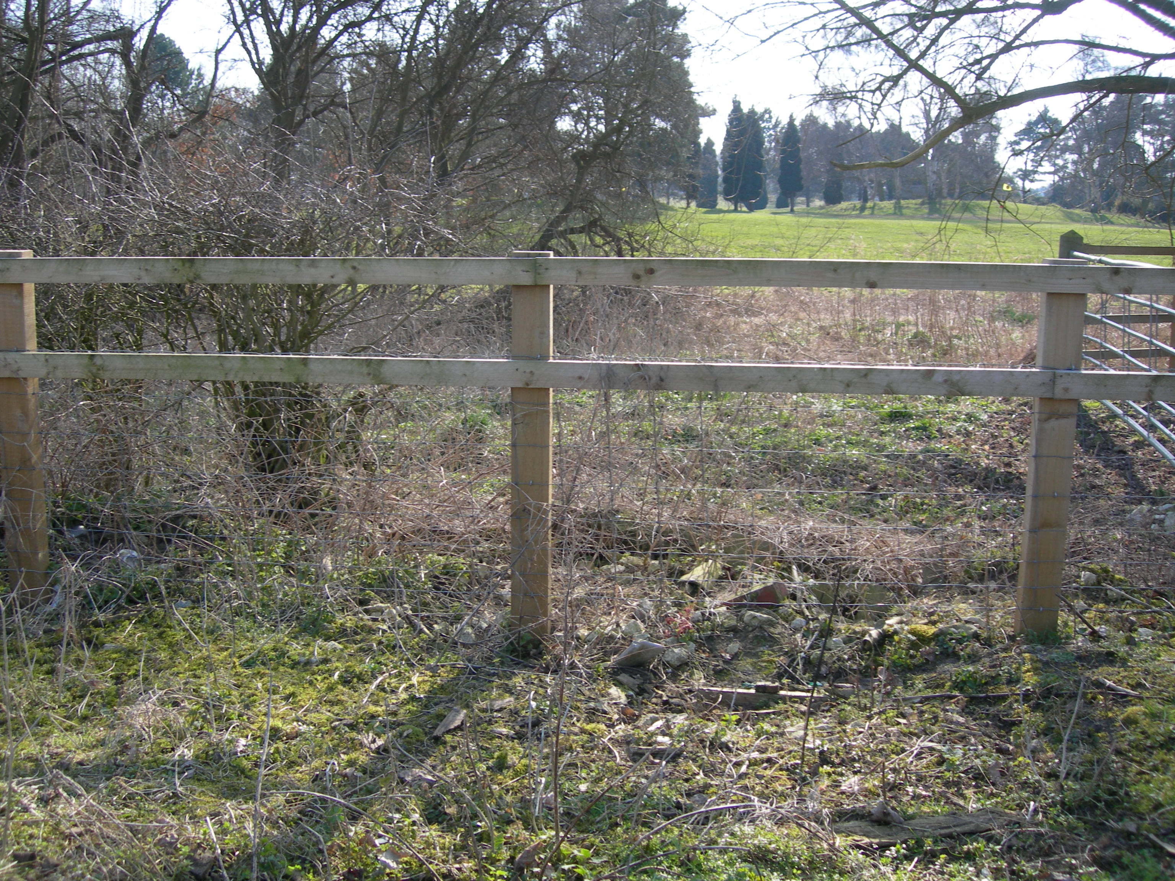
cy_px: 440
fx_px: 1290
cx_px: 588
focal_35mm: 38
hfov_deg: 49.0
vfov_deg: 37.7
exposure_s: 1/292
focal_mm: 7.8
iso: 50
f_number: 2.8
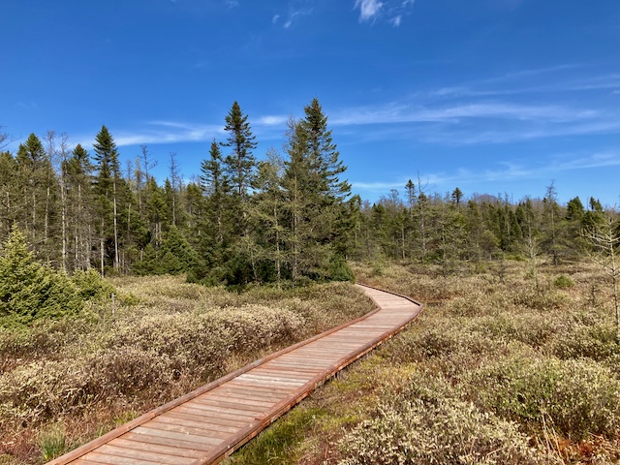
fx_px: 502
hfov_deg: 63.4
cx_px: 310
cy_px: 232
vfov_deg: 49.7
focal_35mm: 28
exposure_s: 1/1715
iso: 20
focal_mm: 3.99
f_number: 1.8
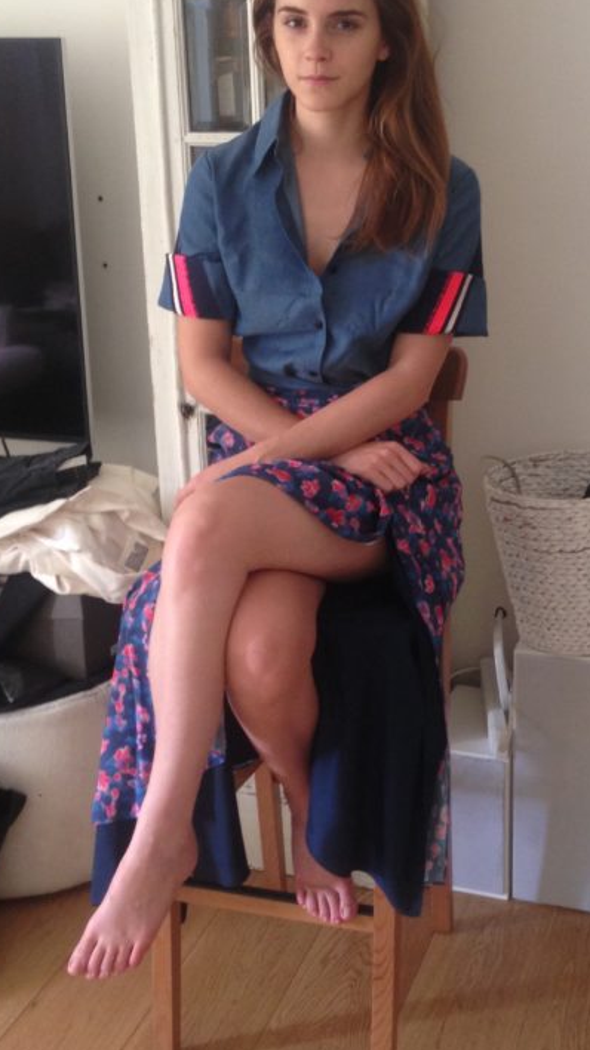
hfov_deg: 23.0
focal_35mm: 52
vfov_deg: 39.8
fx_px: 1447
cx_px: 362
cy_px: 489
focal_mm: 4.12
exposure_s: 1/20
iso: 125
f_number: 2.4
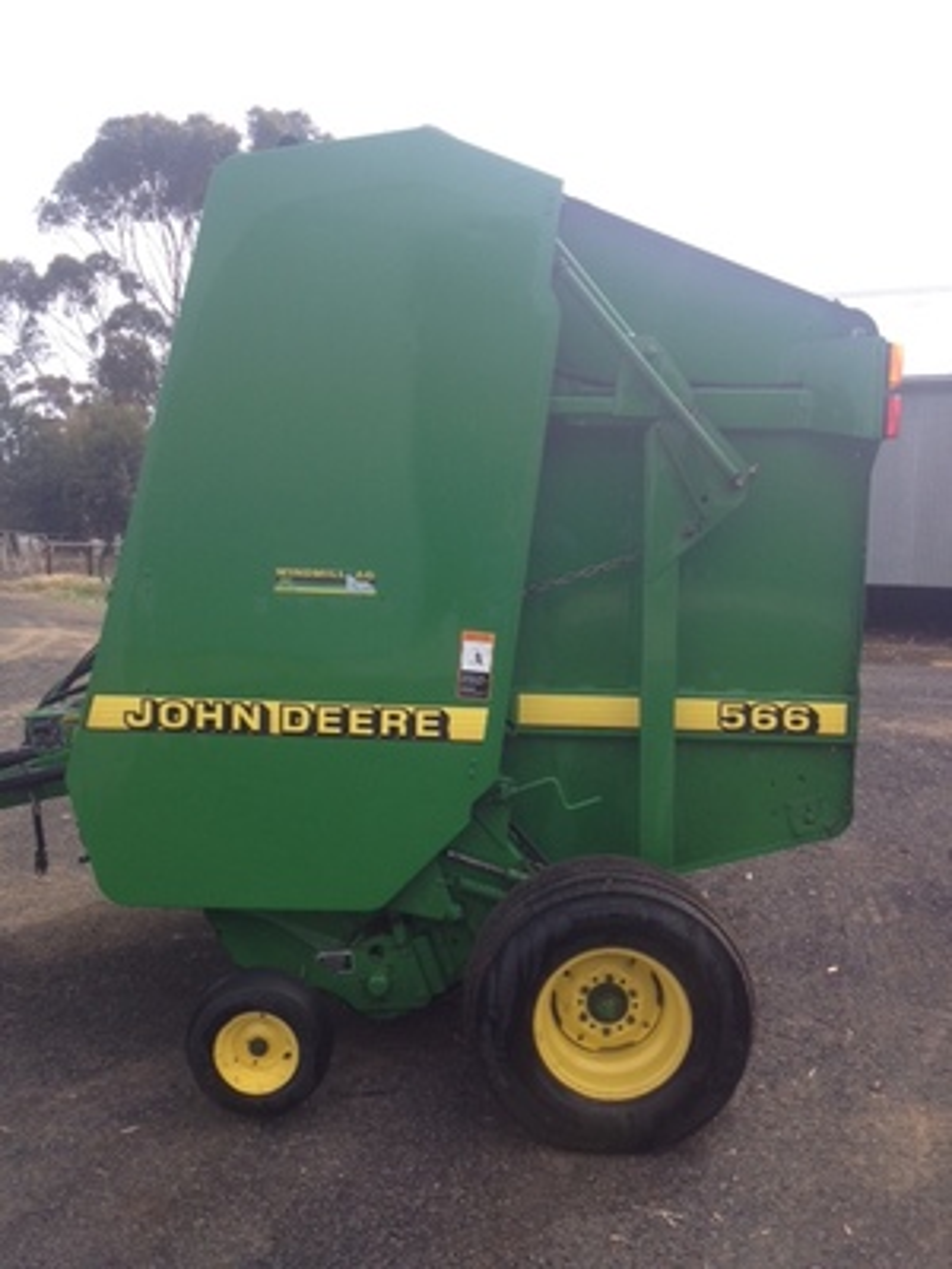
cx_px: 476
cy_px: 634
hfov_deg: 40.7
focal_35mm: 35
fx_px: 1283
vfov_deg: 52.6
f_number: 2.4
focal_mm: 4.28
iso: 50
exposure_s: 1/746
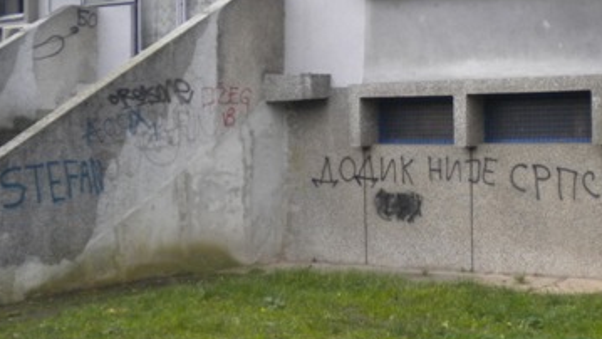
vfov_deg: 17.7
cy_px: 119
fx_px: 1086
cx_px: 456
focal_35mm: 68
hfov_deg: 30.4
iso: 200
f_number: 3.1
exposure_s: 1/71.3
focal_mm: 6.3
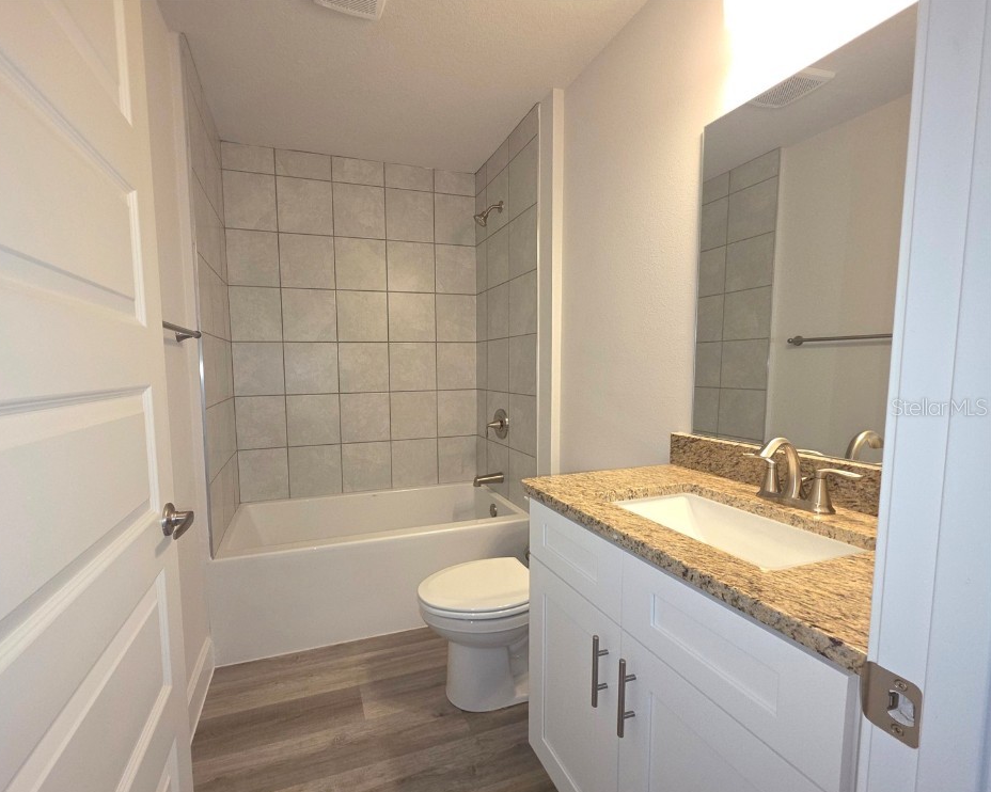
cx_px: 445
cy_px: 407
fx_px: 411
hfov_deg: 100.4
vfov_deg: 87.9
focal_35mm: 14
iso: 125
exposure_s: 1/60.2
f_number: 1.9
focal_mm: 2.2
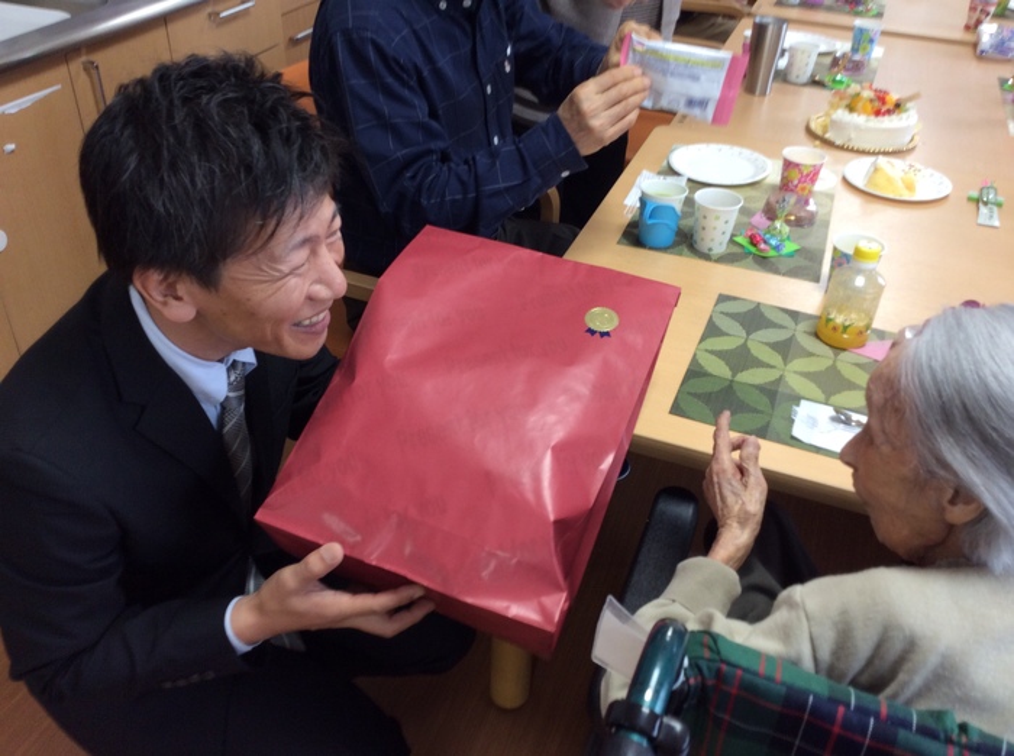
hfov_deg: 55.4
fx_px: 965
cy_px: 378
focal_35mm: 33
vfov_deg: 42.8
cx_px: 507
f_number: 2.4
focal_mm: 3.3
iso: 40
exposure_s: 1/30
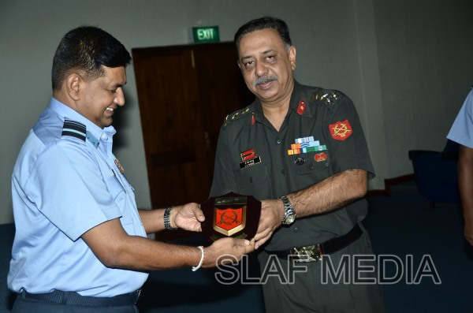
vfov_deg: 19.6
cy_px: 156
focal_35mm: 69
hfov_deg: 29.3
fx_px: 904
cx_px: 236
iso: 200
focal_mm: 46
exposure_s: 1/160
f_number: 4.5
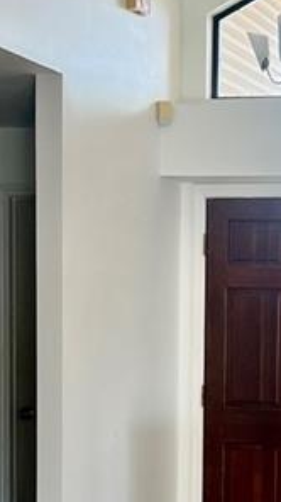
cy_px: 533
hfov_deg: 10.4
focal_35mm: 115
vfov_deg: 18.1
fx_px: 1527
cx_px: 300
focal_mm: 5.7
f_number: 1.5
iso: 80
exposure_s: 1/121
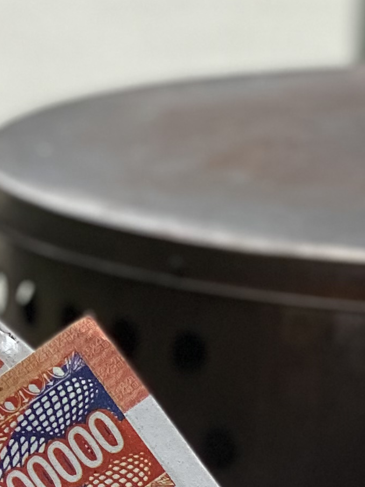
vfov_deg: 8.1
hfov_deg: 6.3
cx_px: -259
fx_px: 3262
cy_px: 979
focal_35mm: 232
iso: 20
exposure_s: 1/761
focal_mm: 6
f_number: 2
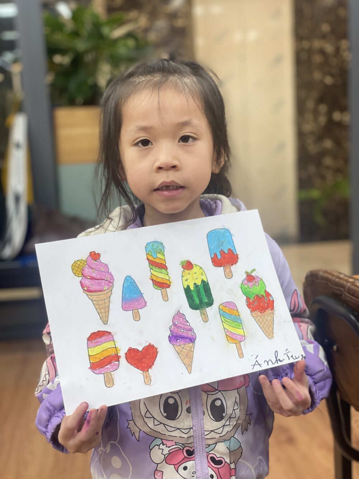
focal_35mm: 52
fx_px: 719
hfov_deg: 28.0
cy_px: 240
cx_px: 180
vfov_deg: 36.8
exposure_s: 1/100
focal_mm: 6
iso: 160
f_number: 2
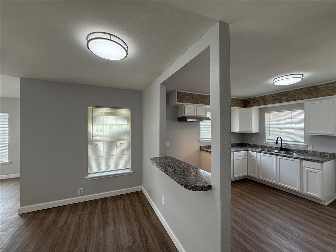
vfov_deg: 85.7
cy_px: 126
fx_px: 136
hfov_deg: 102.1
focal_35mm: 14
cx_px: 168
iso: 64
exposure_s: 1/120
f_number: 2.2
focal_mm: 2.22
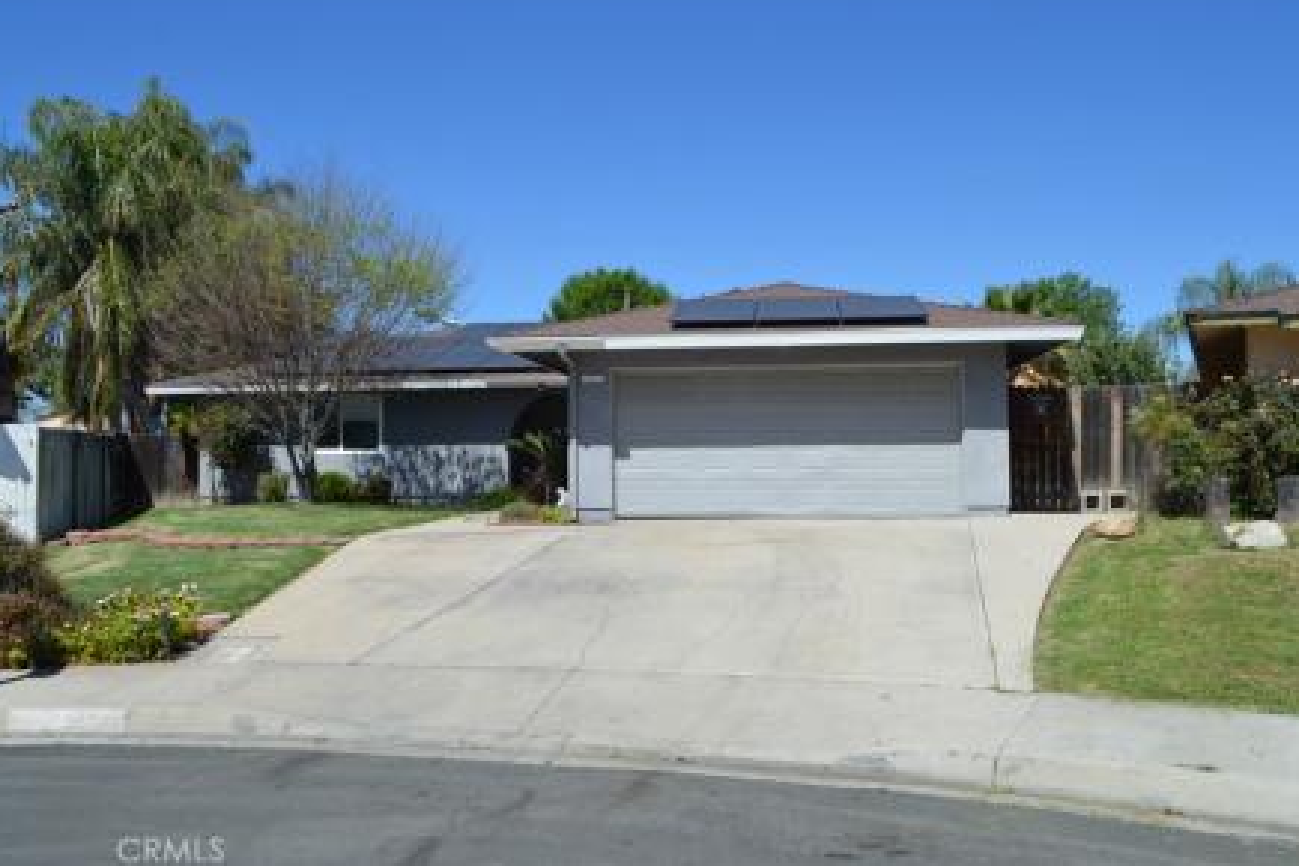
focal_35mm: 28
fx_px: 1010
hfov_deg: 65.5
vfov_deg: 46.4
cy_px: 421
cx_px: 661
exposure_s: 1/250
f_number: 8
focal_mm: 18
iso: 100
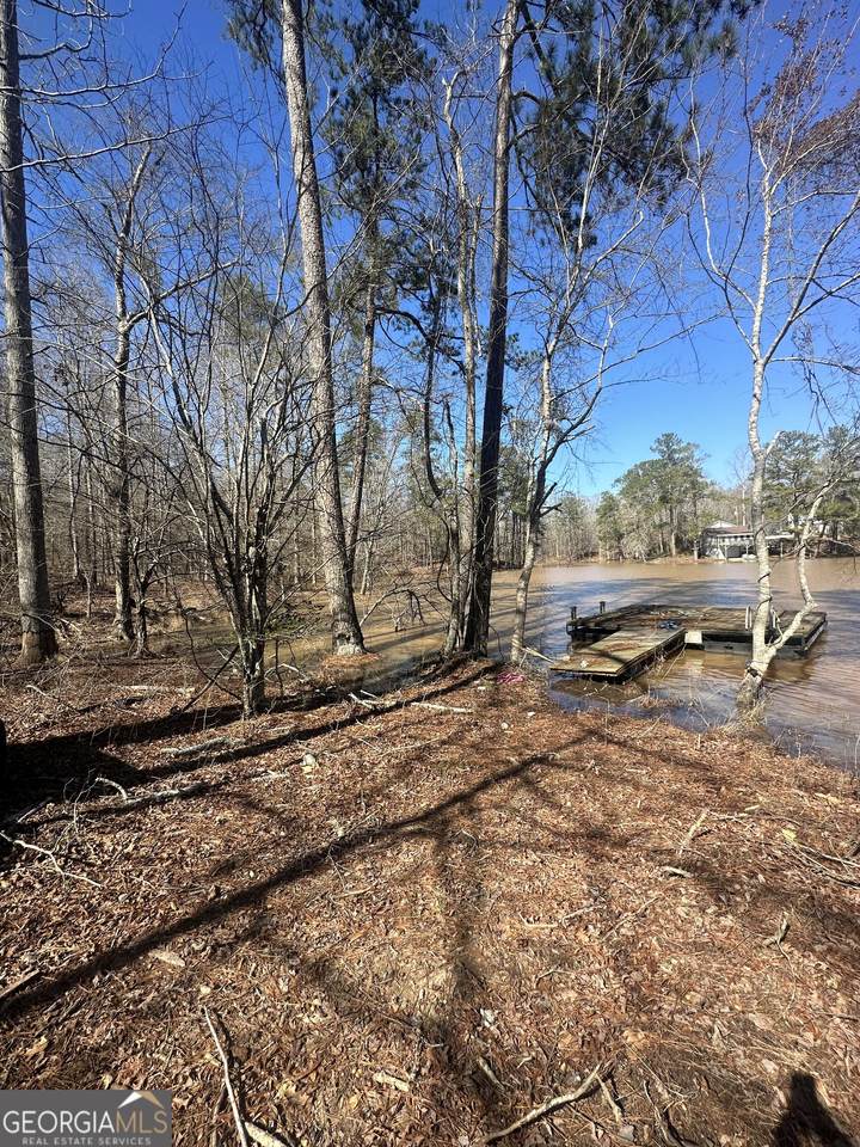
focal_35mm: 14
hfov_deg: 85.7
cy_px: 574
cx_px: 430
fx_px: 464
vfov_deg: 102.1
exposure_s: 1/895
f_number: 2.2
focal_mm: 2.22
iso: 50
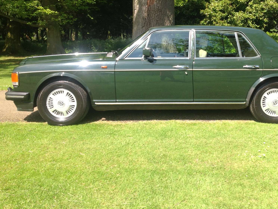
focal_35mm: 47
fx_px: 377
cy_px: 82
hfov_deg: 39.9
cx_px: 187
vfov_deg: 30.8
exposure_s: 1/581
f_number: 2.4
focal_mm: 4.28
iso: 50
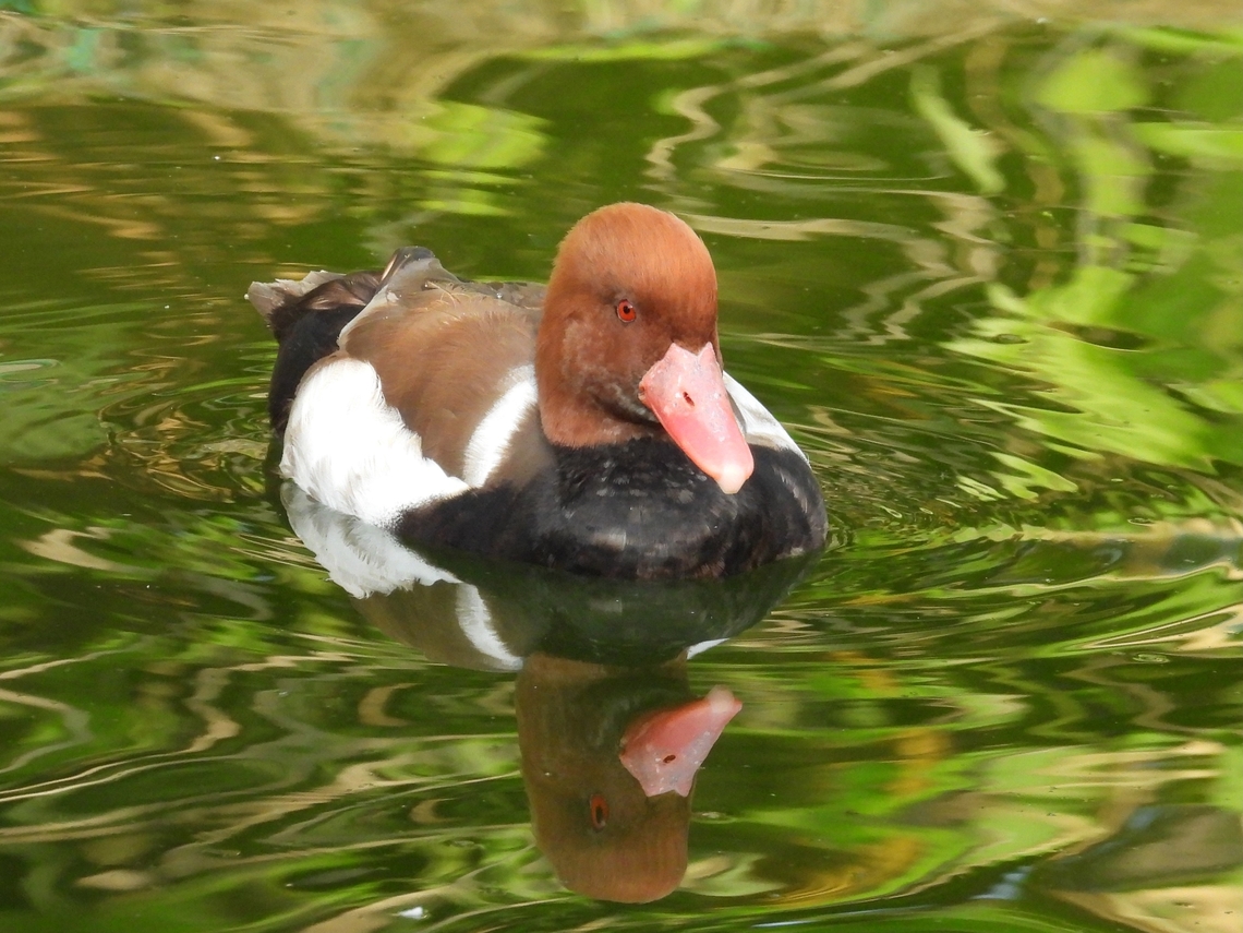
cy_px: 466
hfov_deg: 1.8
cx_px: 622
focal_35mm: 1100
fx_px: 39499
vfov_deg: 1.4
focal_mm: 196
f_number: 5.6
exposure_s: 1/800
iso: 900
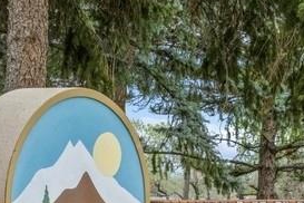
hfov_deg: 7.4
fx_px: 2364
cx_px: 97
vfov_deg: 4.9
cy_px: 219
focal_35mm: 280
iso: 400
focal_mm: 55
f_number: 11
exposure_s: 1/350
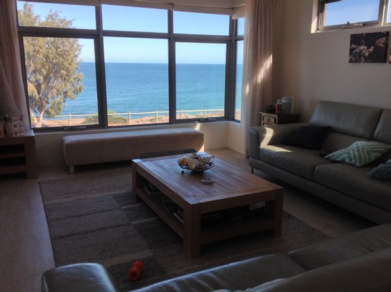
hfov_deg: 52.7
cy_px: 146
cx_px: 196
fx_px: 395
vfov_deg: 40.6
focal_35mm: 35
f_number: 2.4
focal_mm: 4.28
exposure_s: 1/560
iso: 50
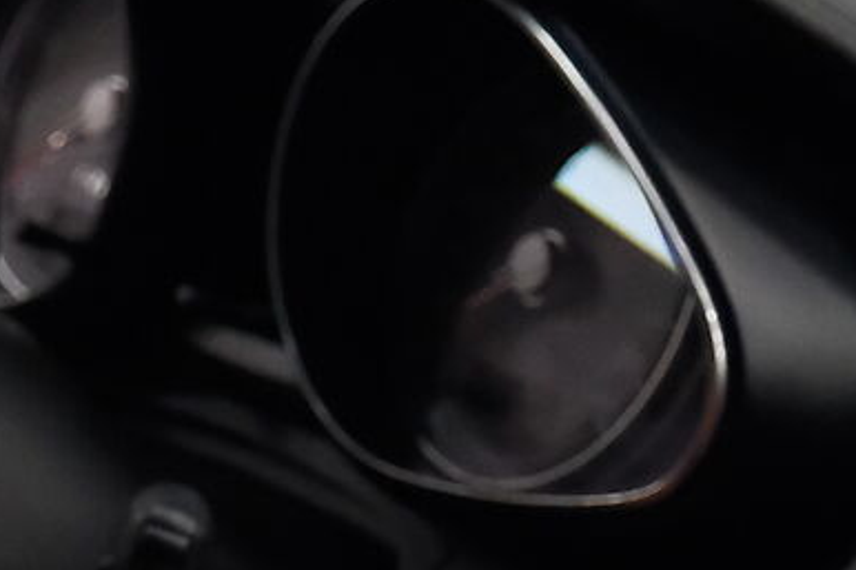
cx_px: -333
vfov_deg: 5.4
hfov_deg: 8.0
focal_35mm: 255
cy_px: 767
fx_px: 6060
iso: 3200
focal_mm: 27.4
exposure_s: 1/100
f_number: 2.8
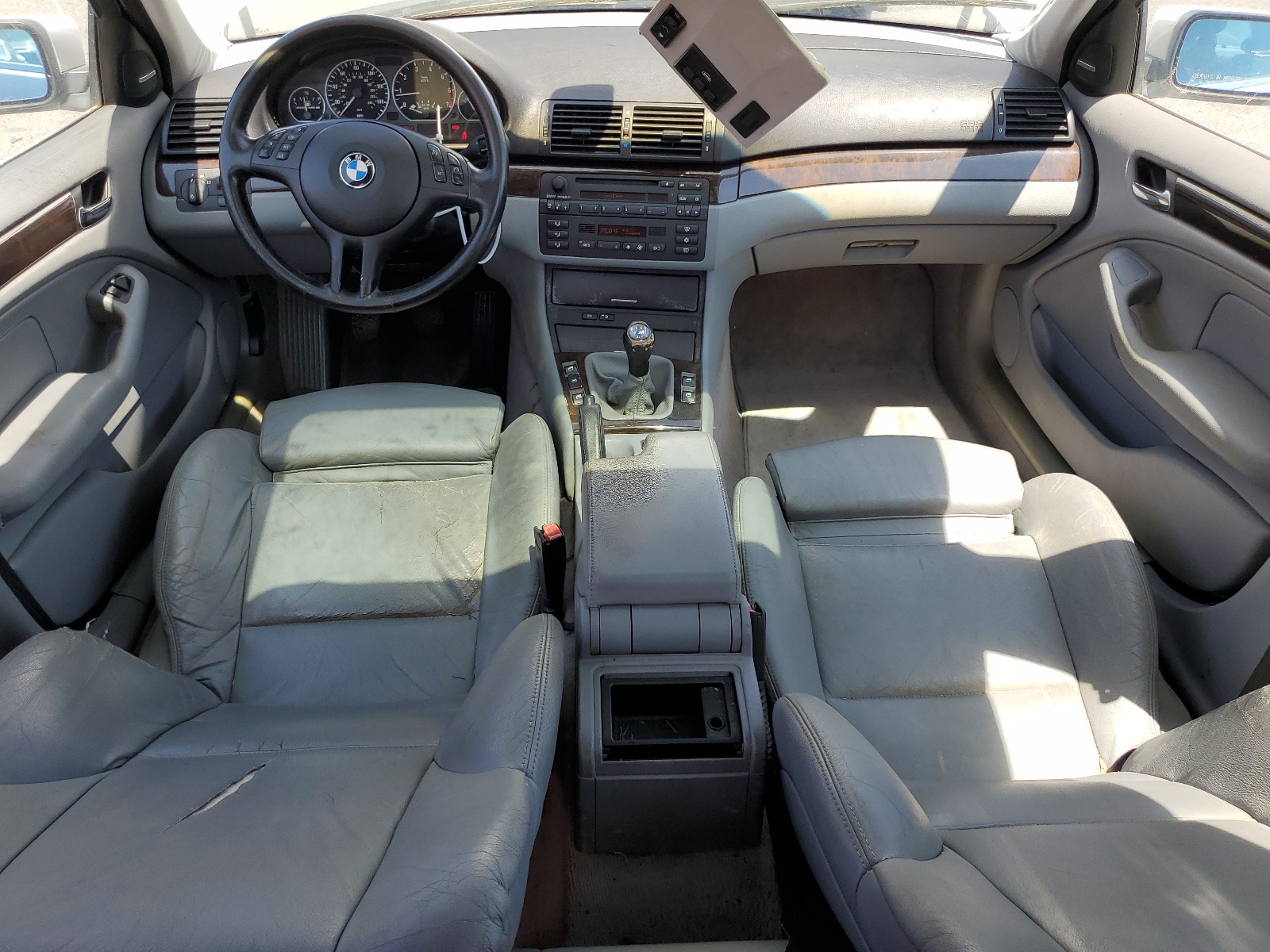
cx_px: 635
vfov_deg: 53.1
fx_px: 954
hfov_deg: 67.3
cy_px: 476
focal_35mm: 26
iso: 50
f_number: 1.5
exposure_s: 1/500
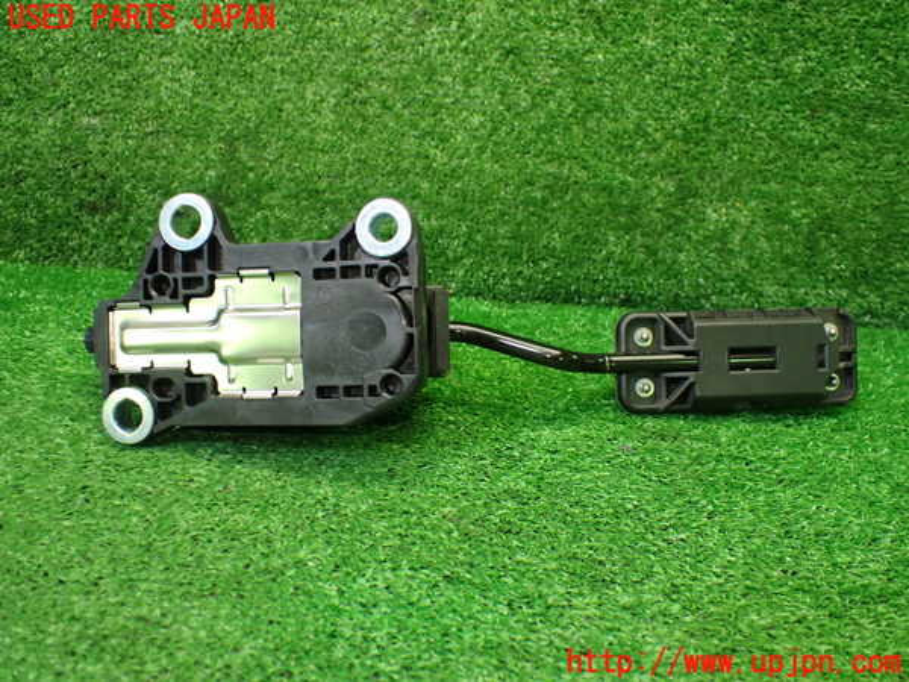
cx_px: 454
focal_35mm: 32
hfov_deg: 56.8
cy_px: 341
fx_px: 840
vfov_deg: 44.2
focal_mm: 5.79
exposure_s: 1/125
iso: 640
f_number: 2.4
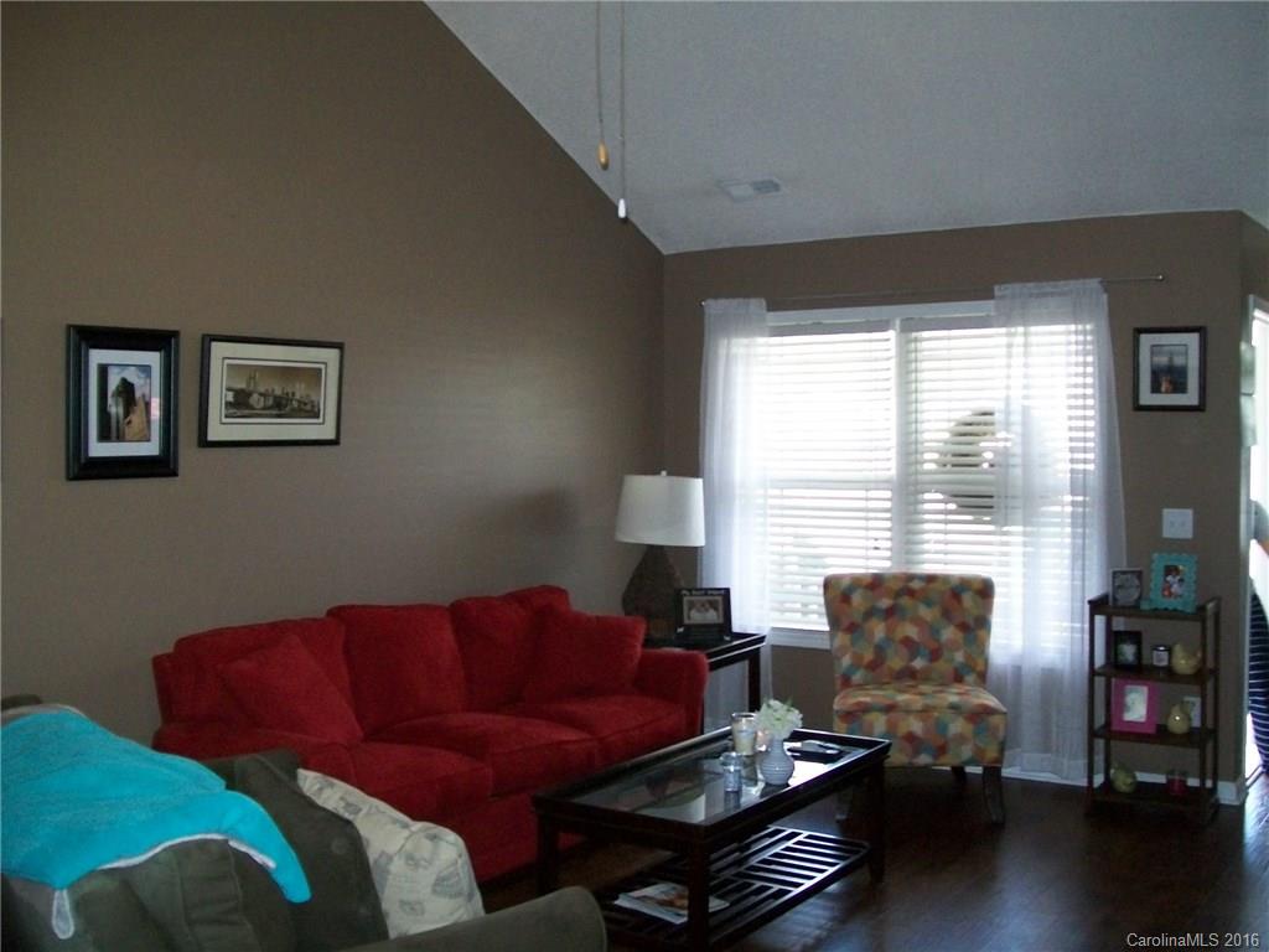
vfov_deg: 39.7
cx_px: 634
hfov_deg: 51.4
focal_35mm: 36
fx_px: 1320
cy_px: 476
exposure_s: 1/60
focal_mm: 6
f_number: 2.7
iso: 160
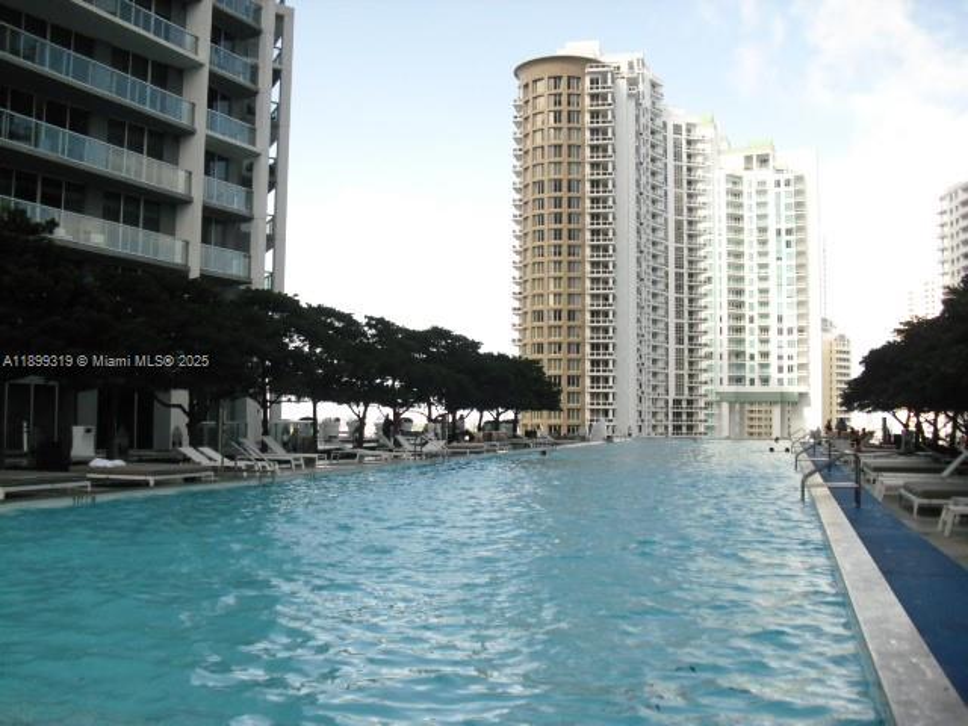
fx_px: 1007
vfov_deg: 39.7
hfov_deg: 51.4
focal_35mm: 36
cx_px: 484
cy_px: 363
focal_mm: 6.3
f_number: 7.8
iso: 200
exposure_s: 1/125
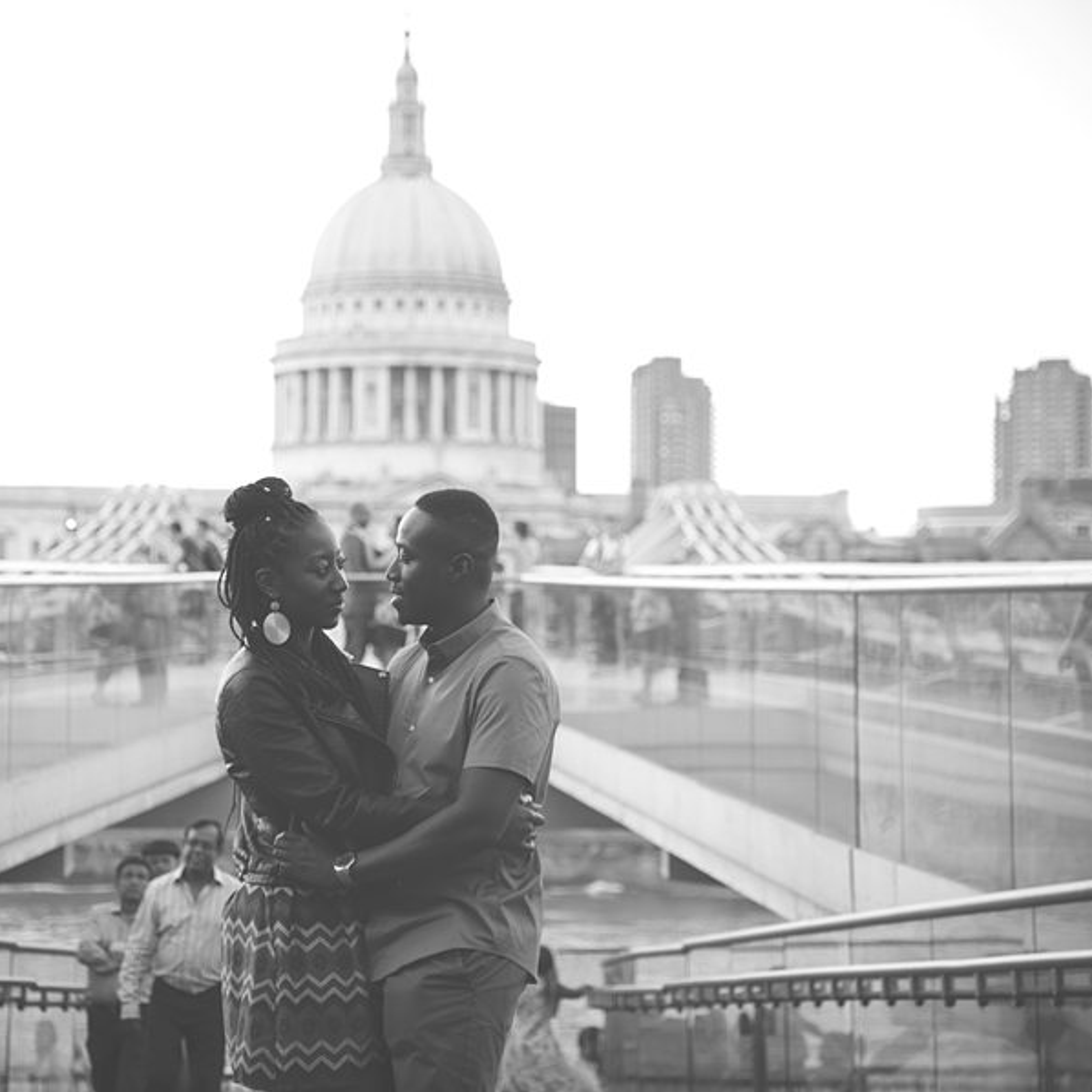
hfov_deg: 15.8
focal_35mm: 110
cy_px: 547
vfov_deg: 15.8
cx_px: 422
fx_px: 3926
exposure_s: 1/125
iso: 900
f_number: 4
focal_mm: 86
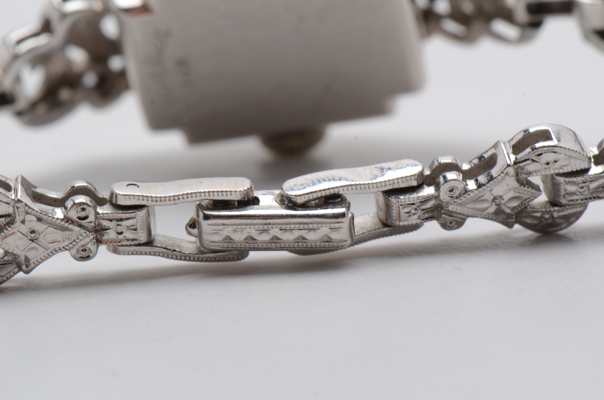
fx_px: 2135
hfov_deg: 16.1
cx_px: 302
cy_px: 200
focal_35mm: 128
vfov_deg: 10.7
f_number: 18
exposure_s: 1/125
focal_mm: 85
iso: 200
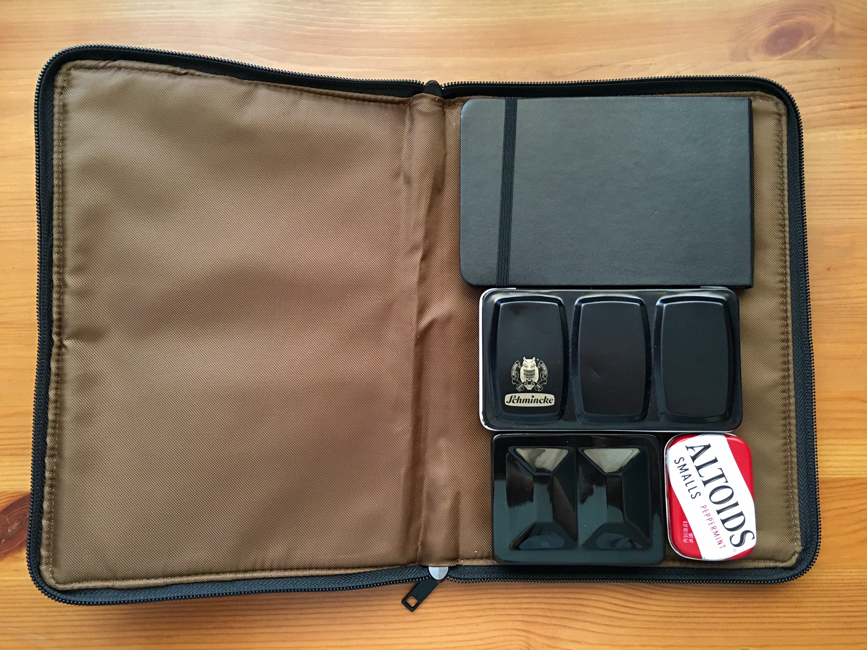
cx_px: 434
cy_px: 325
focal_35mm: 29
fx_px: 726
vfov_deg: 48.2
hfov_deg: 61.7
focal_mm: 4.15
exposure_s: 1/8
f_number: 2.2
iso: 80
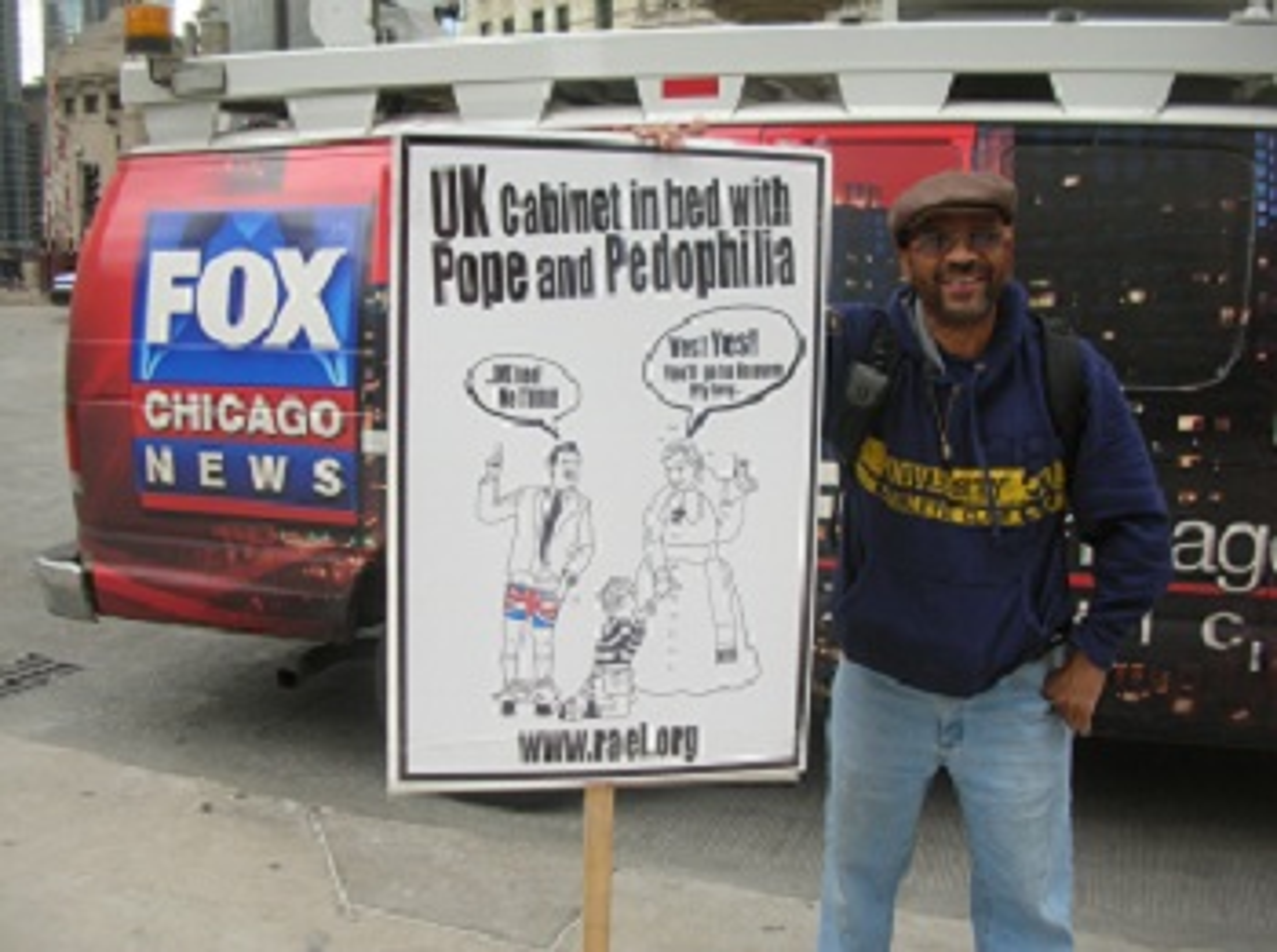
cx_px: 638
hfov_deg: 52.7
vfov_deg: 40.6
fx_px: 1289
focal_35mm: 35
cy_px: 476
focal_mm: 5.8
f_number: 2.8
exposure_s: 1/198
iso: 50
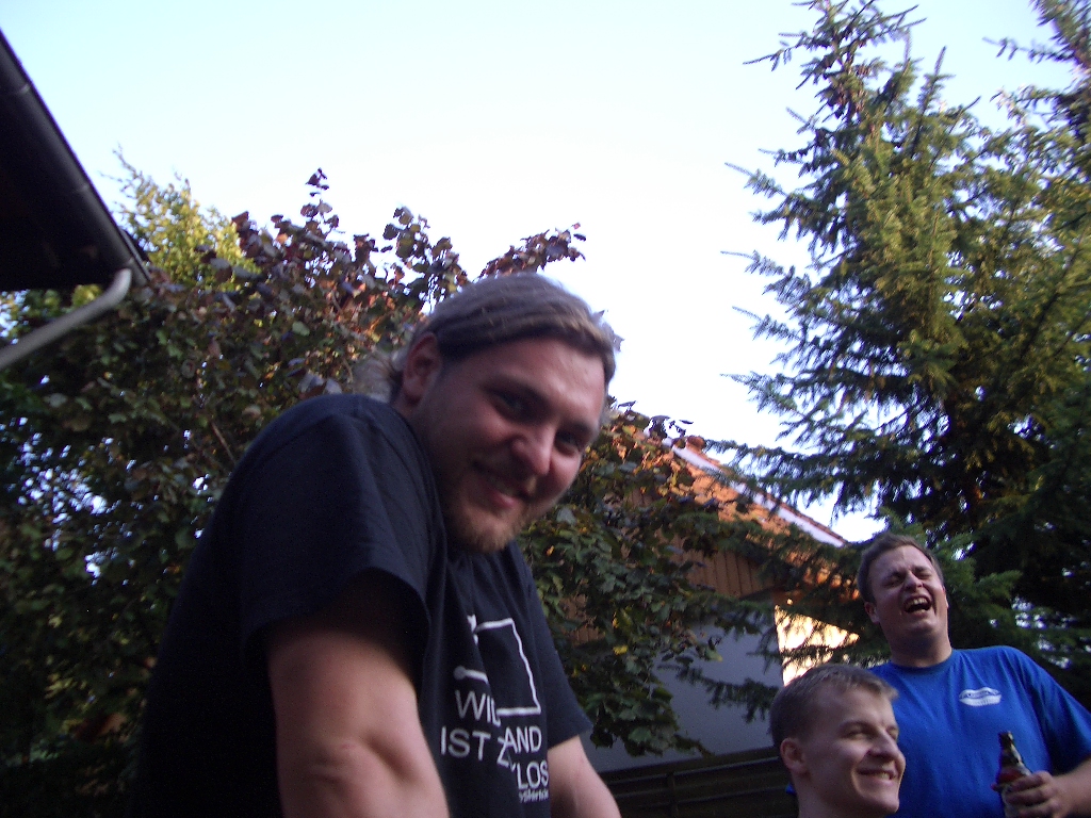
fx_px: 1103
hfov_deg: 52.6
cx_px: 546
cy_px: 409
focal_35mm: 35
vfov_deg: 40.7
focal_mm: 5.8
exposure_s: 1/100
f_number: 2.6
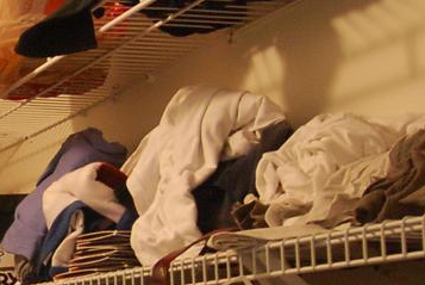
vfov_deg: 15.8
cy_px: 225
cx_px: -201
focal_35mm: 86
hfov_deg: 20.4
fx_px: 1017
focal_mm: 10
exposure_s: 1/10
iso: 400
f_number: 4
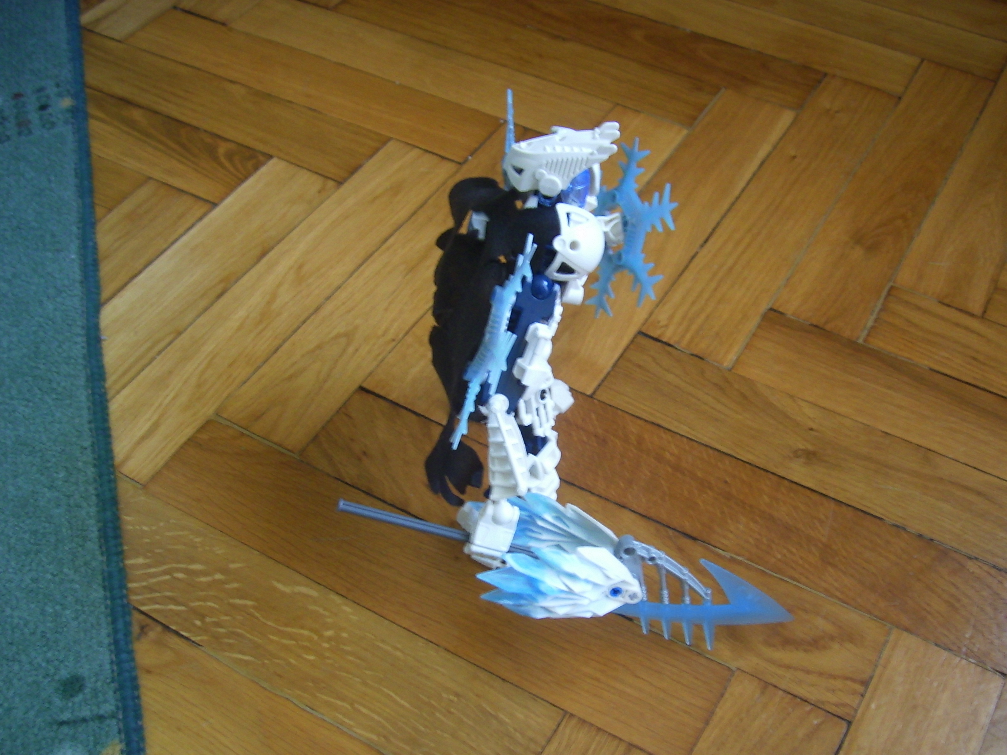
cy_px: 406
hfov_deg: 52.6
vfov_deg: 40.7
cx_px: 540
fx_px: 1018
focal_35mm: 35
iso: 50
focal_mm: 5.99
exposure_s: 1/3
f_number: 2.8
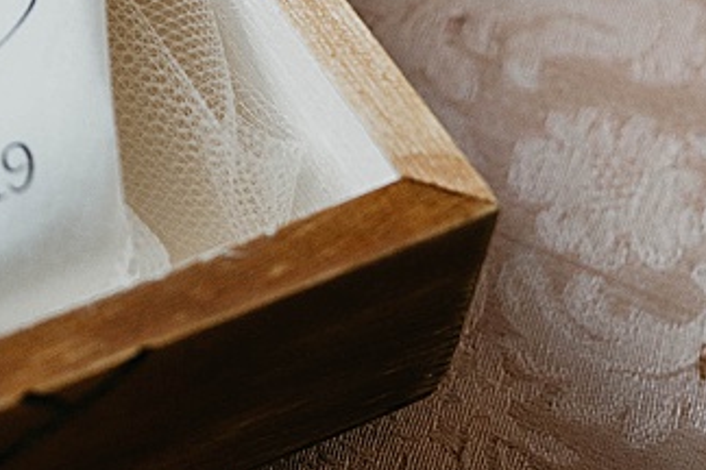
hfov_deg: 11.4
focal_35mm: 173
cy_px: -325
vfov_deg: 7.7
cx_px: -336
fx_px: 3392
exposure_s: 1/125
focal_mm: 35
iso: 400
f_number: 3.2
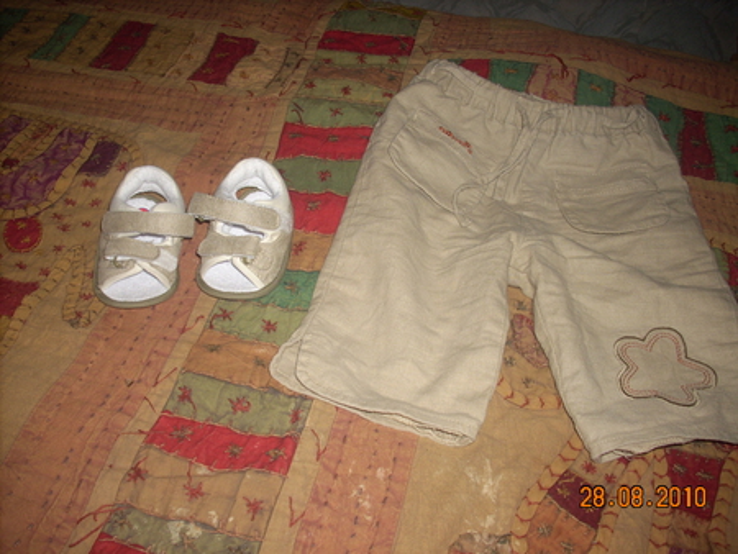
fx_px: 789
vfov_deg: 38.7
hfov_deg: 50.1
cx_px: 369
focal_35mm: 37
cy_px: 277
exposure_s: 1/60
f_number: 2.8
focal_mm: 6.2
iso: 64
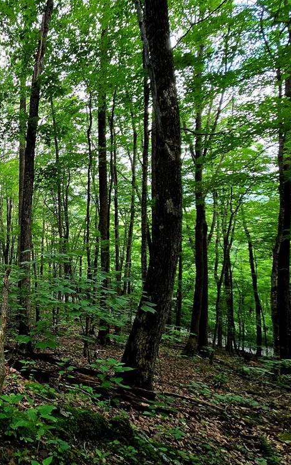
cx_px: -11
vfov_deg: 88.0
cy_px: 235
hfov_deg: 48.7
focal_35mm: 19
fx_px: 241
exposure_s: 1/60.2
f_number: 2.2
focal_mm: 2.2
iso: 80
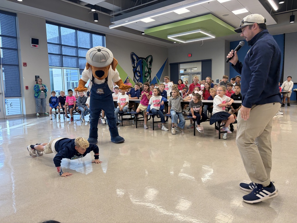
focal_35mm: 26
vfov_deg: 53.1
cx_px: 148
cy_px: 112
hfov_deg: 67.3
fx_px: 223
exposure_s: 1/120
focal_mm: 5.96
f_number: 1.6
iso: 80
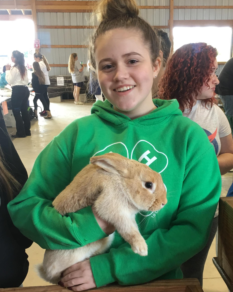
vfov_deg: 57.2
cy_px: 141
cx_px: 114
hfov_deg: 47.1
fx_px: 267
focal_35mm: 31
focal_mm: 4.15
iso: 32
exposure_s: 1/15
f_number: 2.2
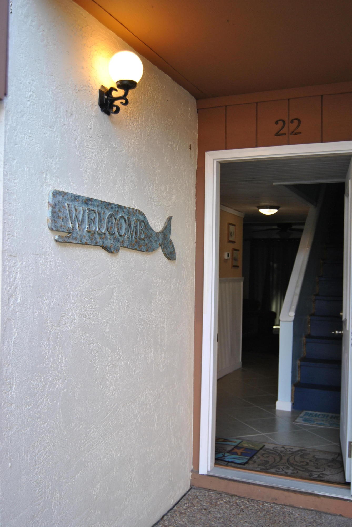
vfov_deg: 53.1
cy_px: 264
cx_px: 176
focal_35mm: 36
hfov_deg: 37.0
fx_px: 527
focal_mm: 24
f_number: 4.5
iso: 200
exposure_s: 1/80
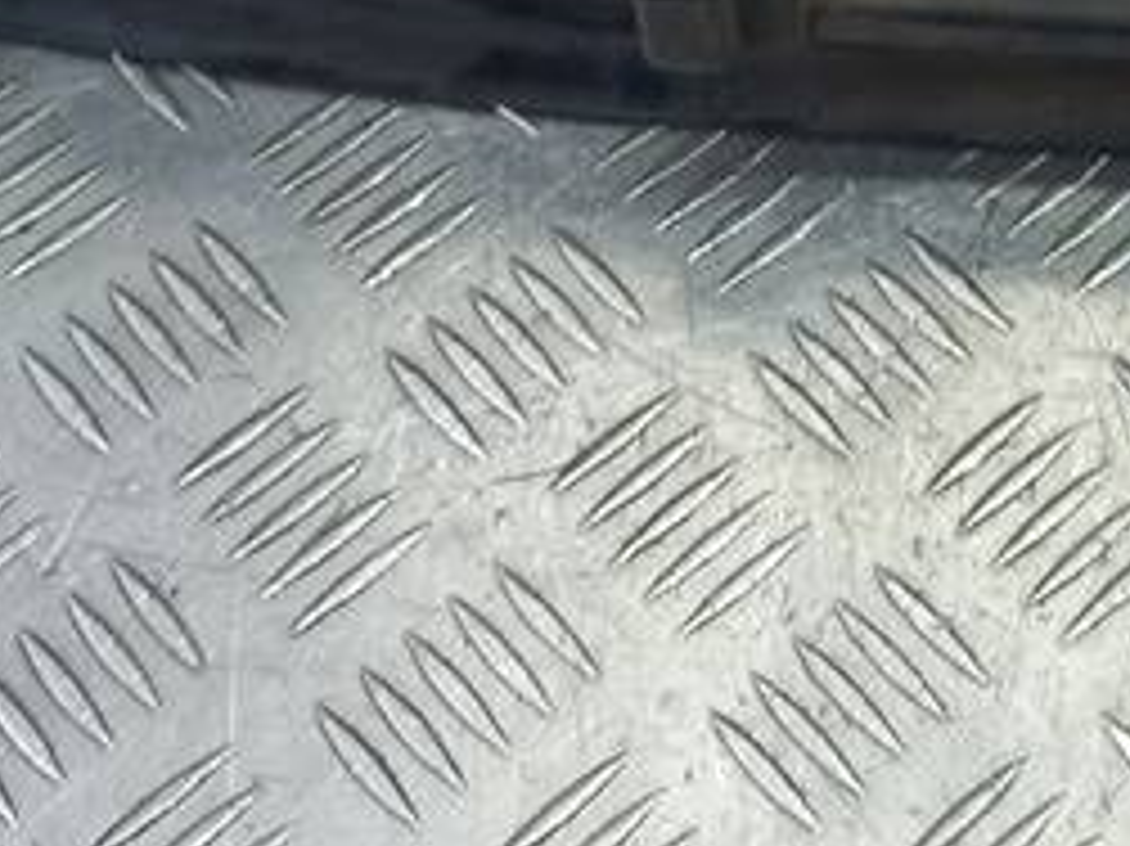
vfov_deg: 13.2
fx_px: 3328
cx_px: 1189
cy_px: -626
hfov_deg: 18.6
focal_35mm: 102
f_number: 1.8
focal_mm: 4.6
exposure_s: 1/50
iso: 50
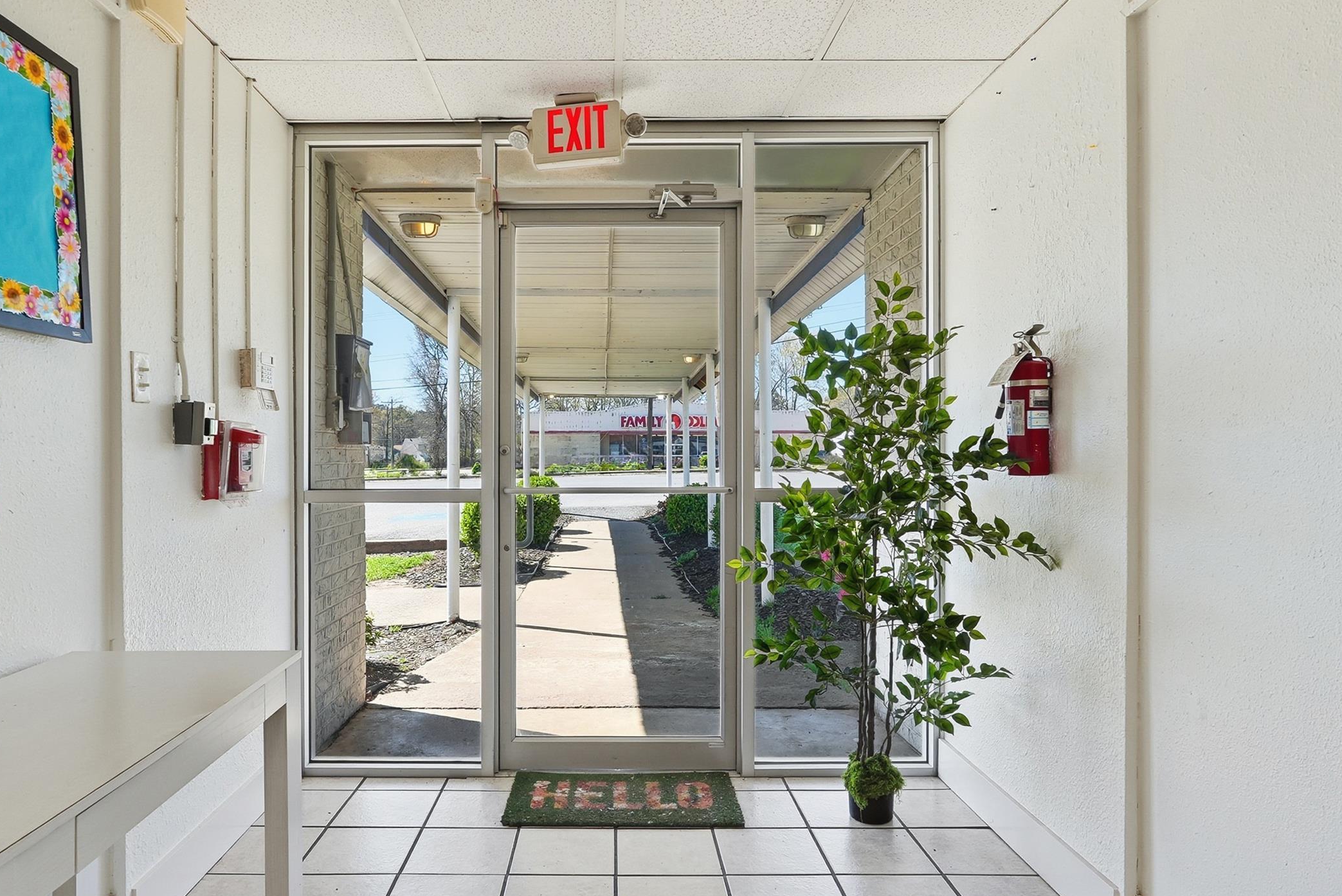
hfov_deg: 75.9
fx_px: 858
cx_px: 606
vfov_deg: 55.2
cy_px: 447
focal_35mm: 23
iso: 250
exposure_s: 1/640
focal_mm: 16
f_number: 9
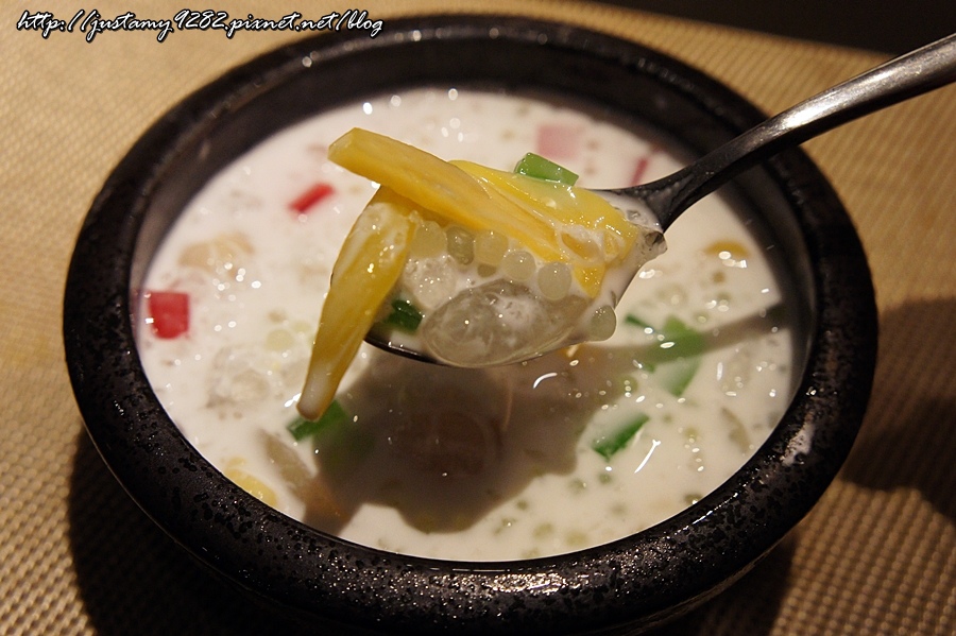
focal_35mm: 46
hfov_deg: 42.3
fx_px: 1234
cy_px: 318
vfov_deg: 28.9
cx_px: 478
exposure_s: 1/30
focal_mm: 31
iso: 1600
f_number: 5.6
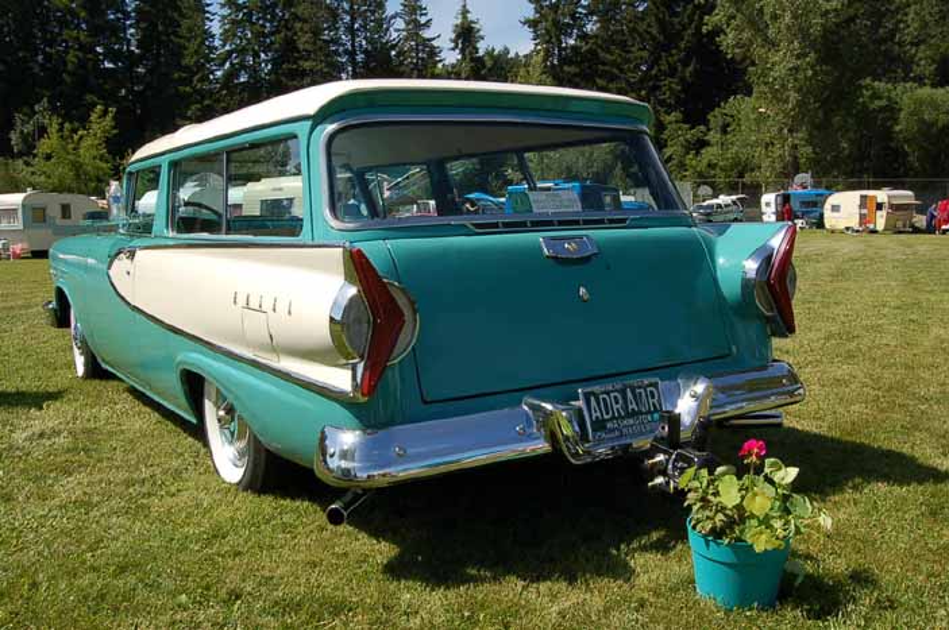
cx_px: 474
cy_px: 315
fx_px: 908
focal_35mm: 34
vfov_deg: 38.3
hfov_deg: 55.2
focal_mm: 23
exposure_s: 1/60
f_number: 20
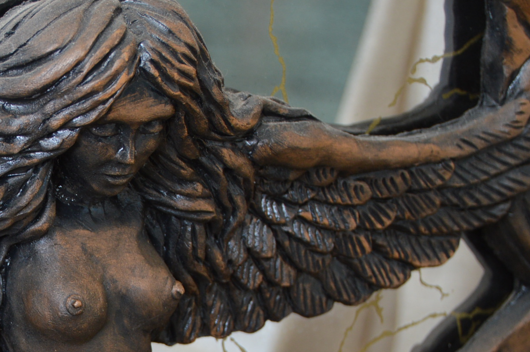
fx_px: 1915
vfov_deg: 10.4
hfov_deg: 15.3
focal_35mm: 130
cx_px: -52
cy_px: 406
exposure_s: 1/160
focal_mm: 35
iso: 200
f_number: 5
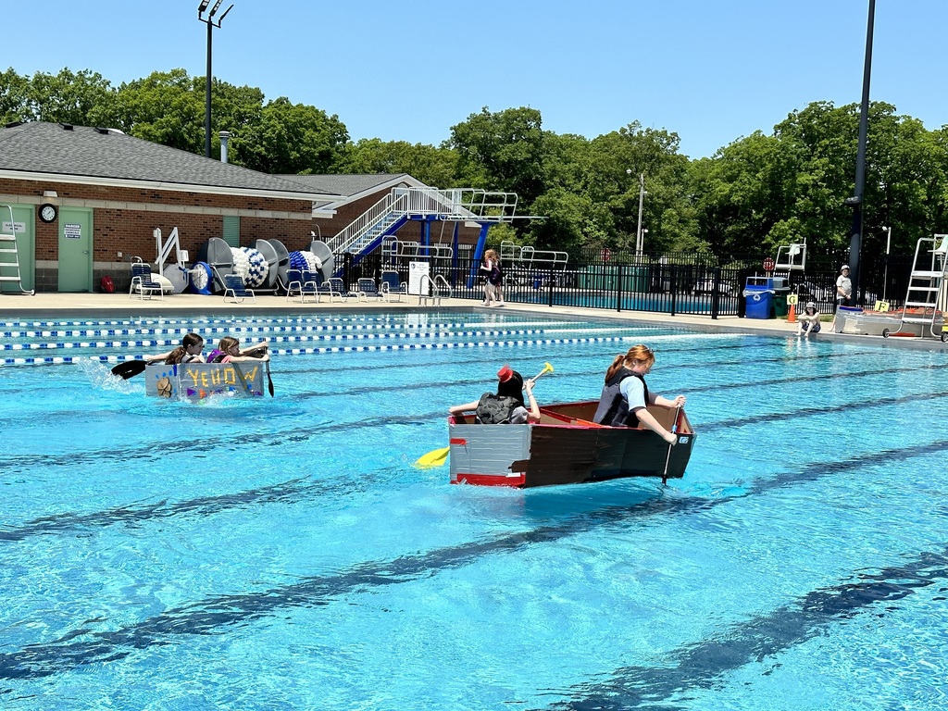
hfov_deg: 39.7
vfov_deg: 30.3
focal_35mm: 48
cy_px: 356
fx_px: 1315
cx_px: 474
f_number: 1.78
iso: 64
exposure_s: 1/5882
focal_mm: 6.86
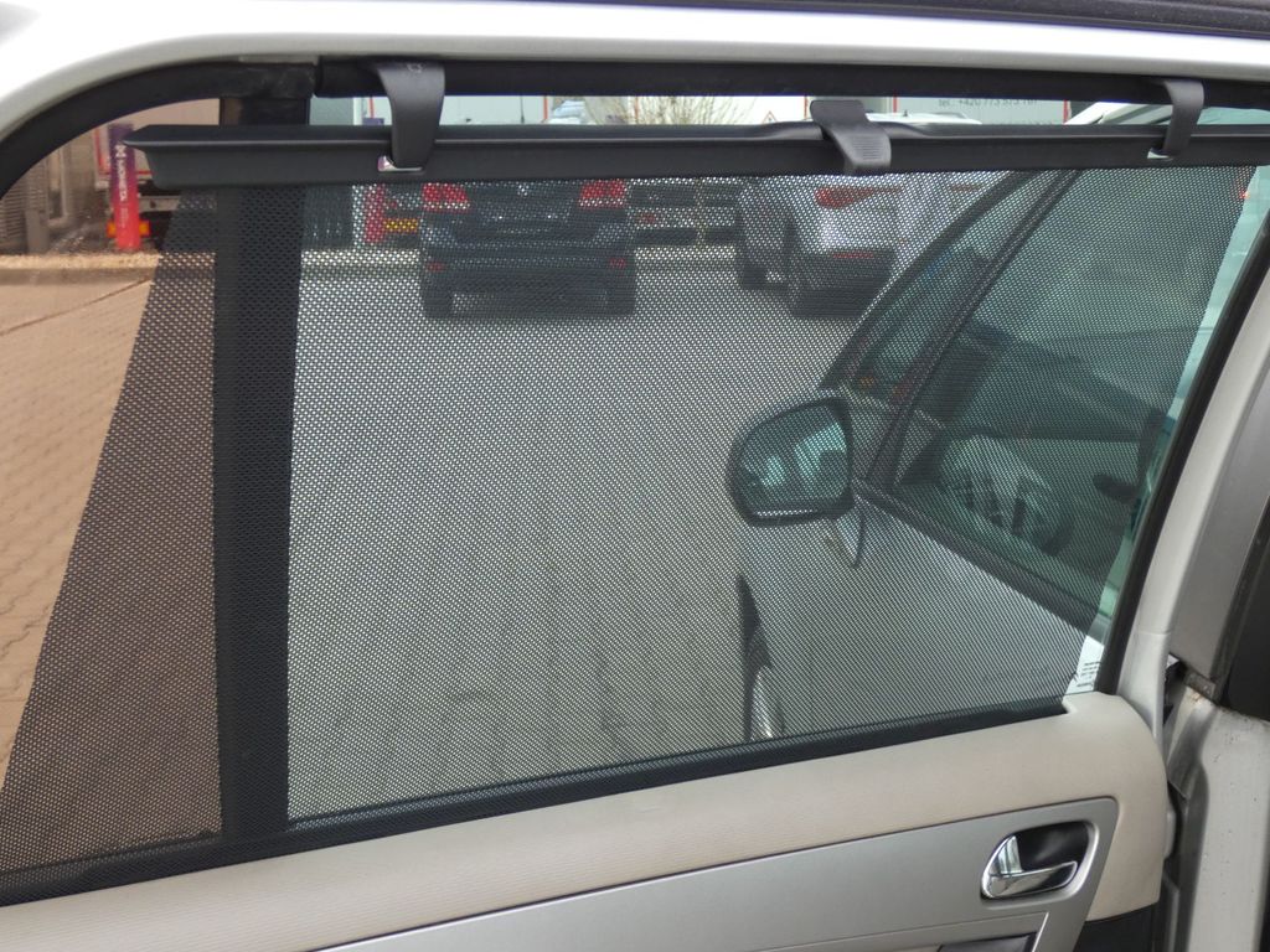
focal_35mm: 41
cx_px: 635
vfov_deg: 35.1
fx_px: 1504
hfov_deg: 45.8
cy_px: 476
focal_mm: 7.3
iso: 200
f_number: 3.6
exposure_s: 1/80
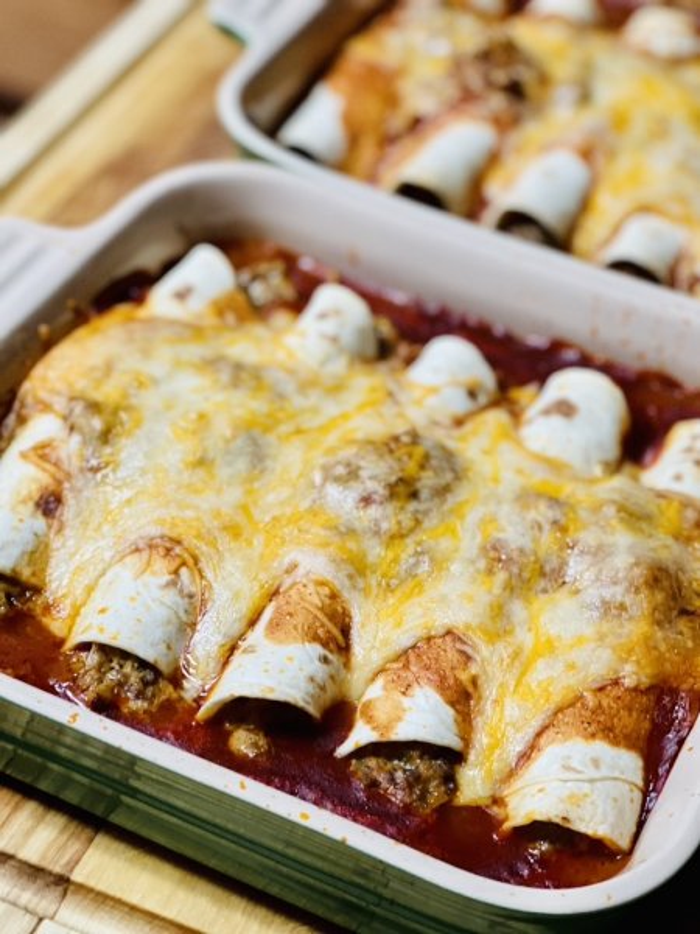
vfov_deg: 30.3
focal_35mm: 64
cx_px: 350
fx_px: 1726
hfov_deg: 22.9
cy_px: 467
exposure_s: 1/40
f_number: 2.2
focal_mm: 7.5
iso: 320
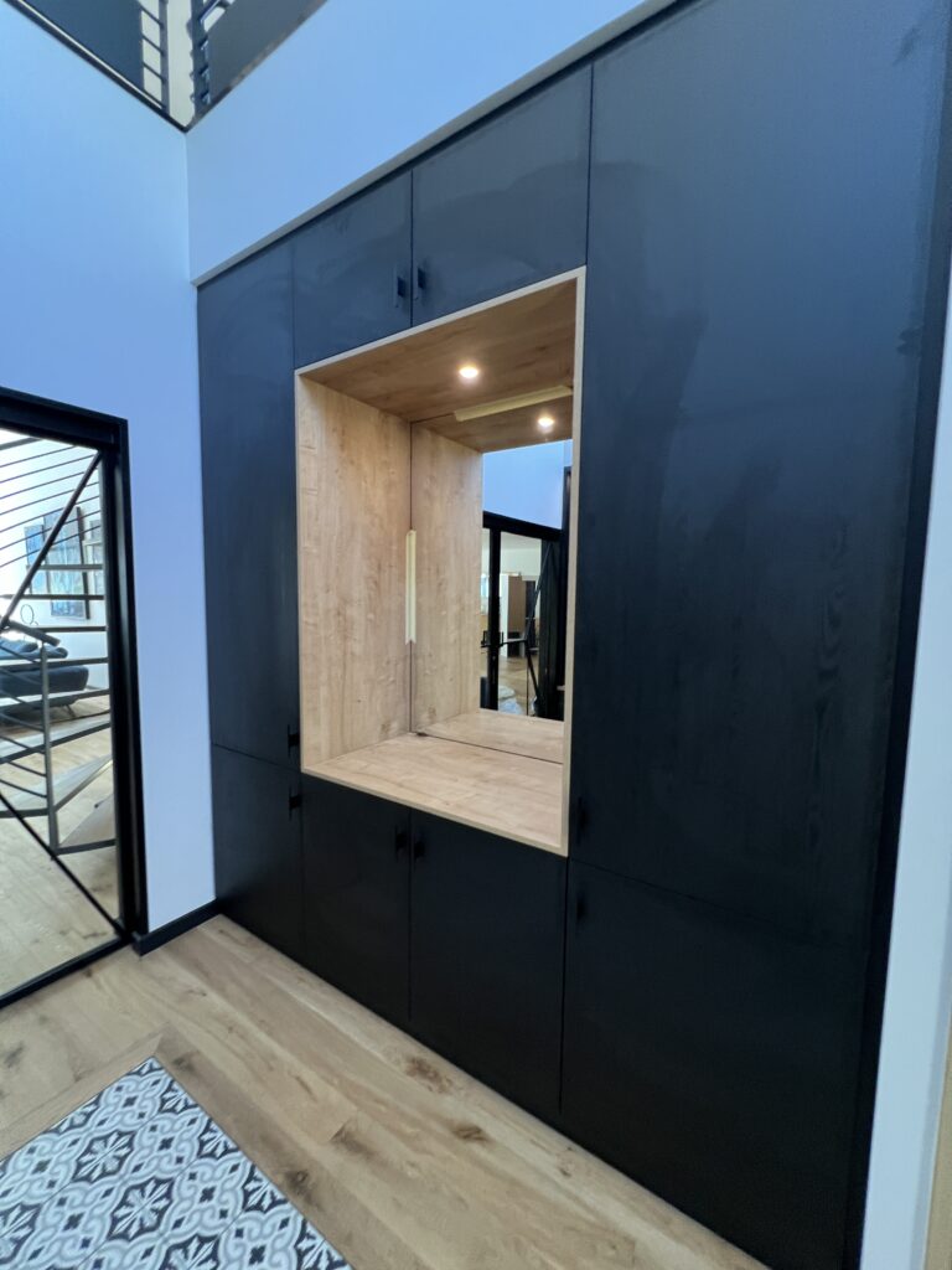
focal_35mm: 13
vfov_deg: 106.2
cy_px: 635
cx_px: 476
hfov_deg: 89.9
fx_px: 477
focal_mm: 1.57
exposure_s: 1/61
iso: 250
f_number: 1.8
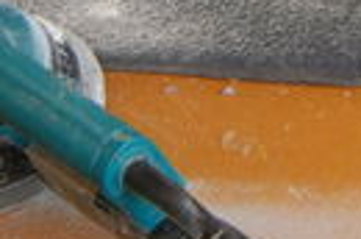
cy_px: -200
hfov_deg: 11.9
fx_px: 1695
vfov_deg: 7.8
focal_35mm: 169
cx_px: 422
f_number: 3.8
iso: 400
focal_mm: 23
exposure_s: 1/60
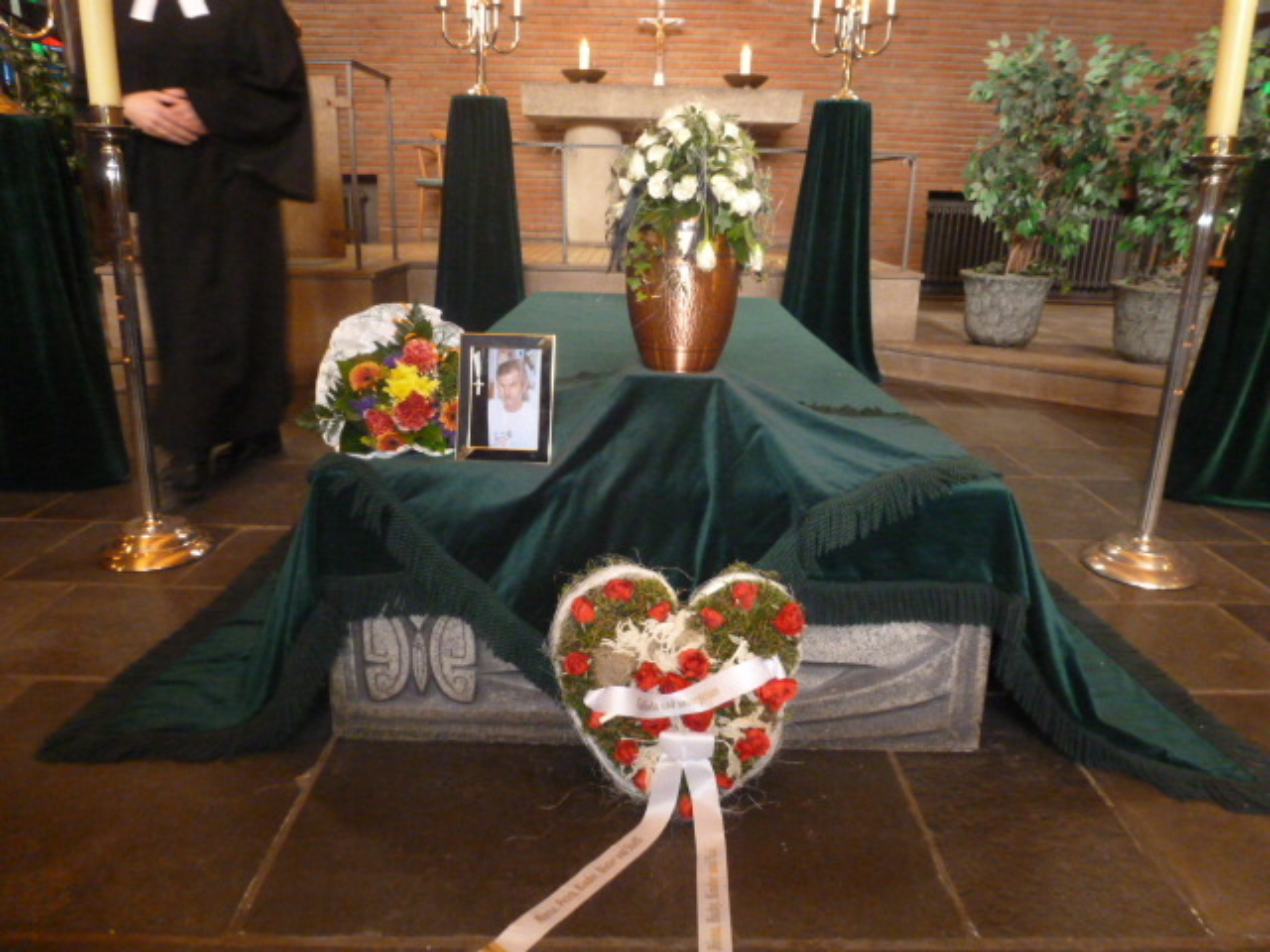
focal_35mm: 24
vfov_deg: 56.8
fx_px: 881
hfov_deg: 71.6
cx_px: 635
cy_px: 476
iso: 800
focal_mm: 4.3
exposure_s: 1/15
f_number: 3.3
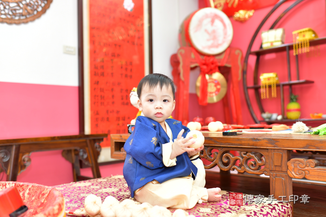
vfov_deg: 37.9
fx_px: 317
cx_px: 163
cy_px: 108
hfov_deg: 54.4
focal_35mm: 35
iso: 400
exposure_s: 1/250
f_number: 2.8
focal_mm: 35
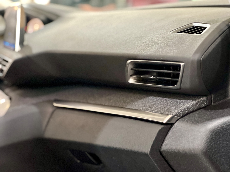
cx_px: 115
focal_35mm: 77
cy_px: 86
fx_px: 512
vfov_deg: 19.1
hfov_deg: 25.3
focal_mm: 9
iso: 800
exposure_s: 1/15
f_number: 2.8
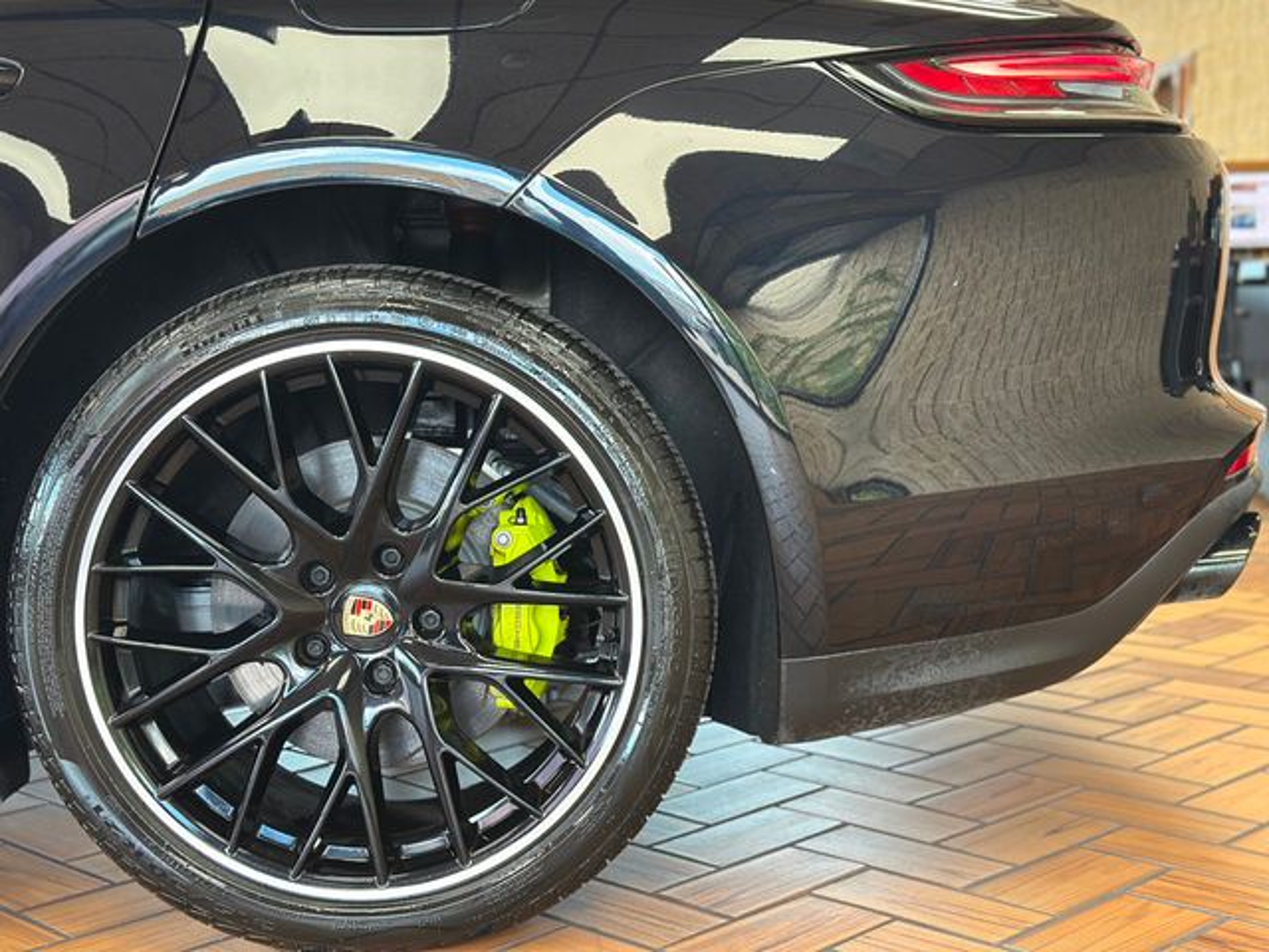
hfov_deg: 39.7
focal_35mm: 48
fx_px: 1760
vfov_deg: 30.3
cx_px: 634
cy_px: 476
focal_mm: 6.86
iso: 125
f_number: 1.78
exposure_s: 1/60
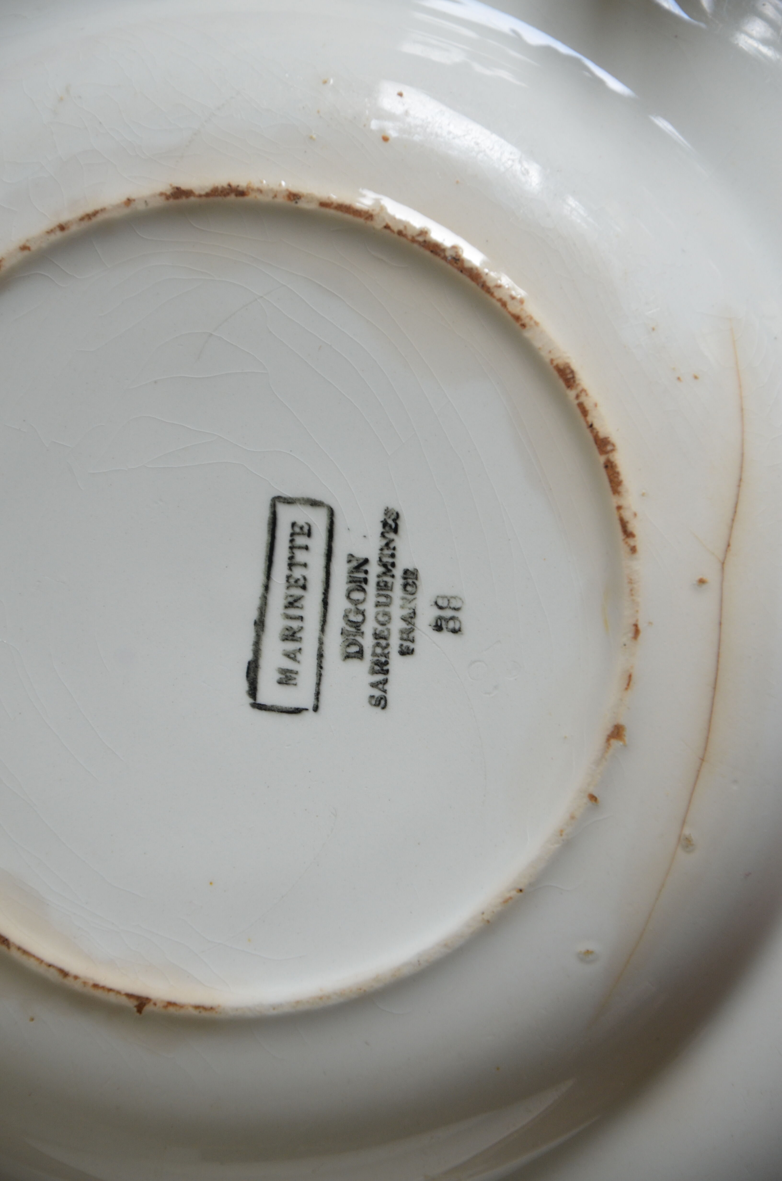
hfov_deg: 8.7
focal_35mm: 158
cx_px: 391
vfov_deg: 13.1
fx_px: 5155
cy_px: 590
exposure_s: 1/125
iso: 400
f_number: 6.3
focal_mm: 105
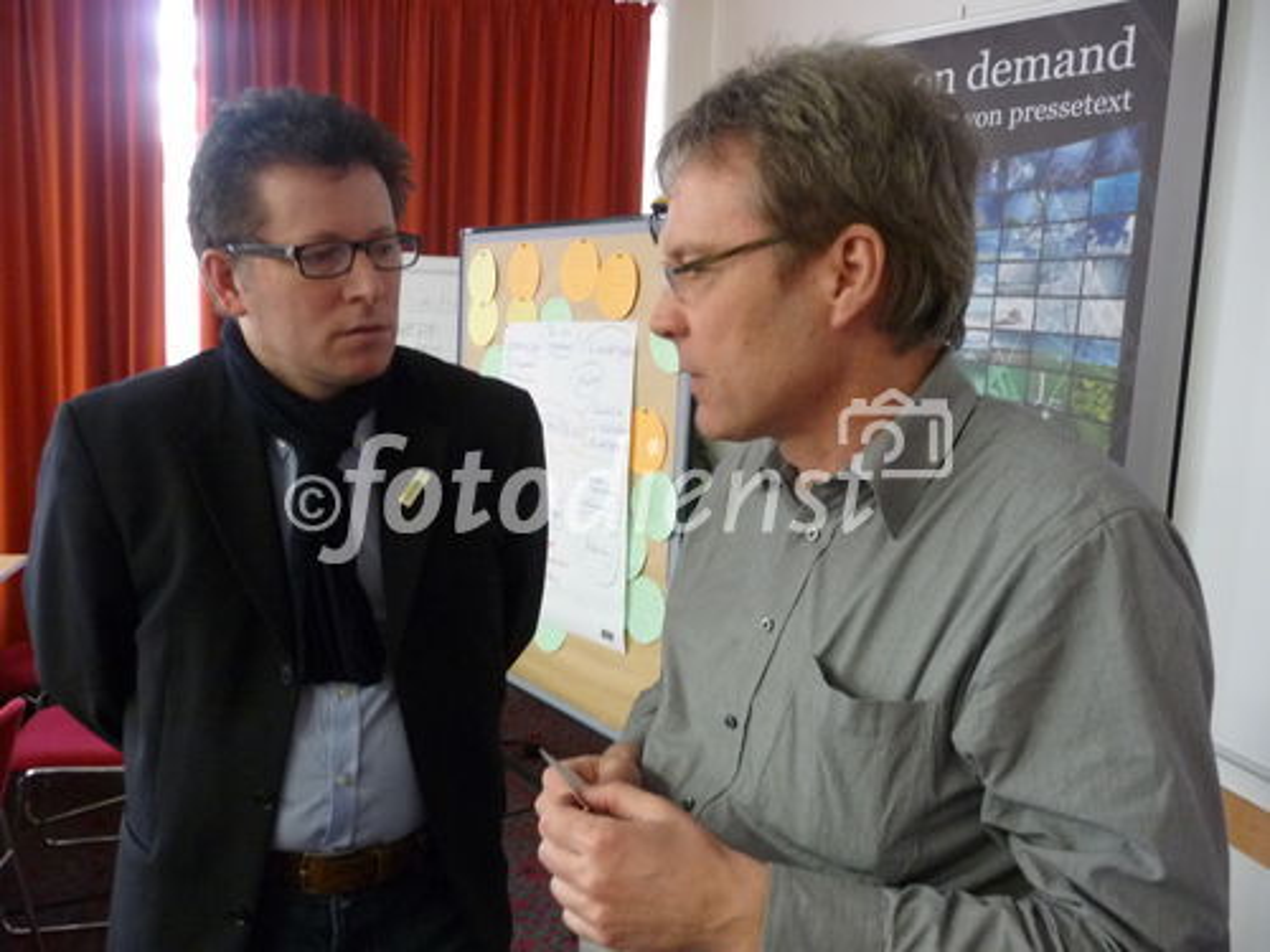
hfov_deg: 63.4
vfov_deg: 49.7
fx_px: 1027
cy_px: 476
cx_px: 635
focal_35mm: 28
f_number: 3.3
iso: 400
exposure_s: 1/13
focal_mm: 4.7
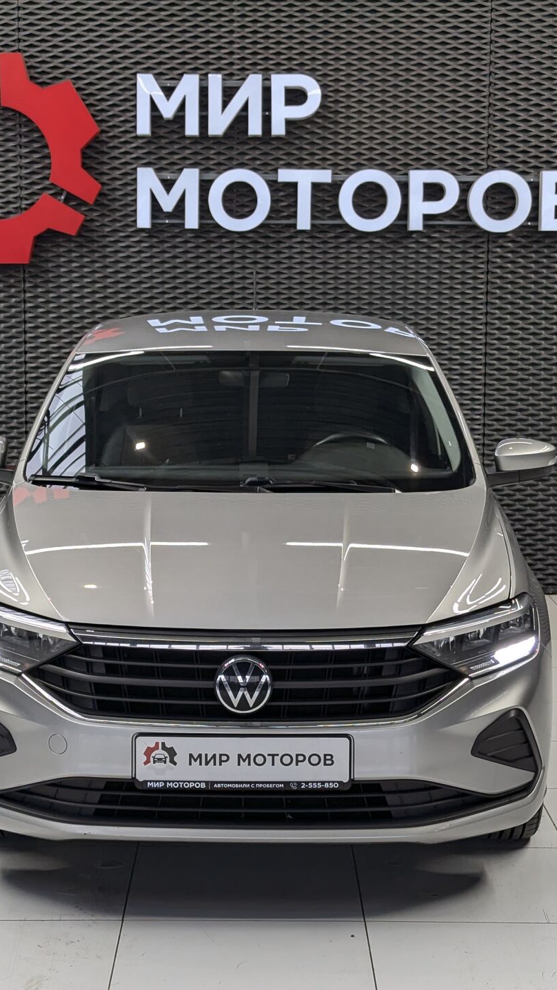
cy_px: 497
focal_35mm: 70
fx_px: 1839
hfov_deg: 17.2
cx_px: 262
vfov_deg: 30.2
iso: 61
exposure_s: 1/261
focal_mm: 6.81
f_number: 1.85
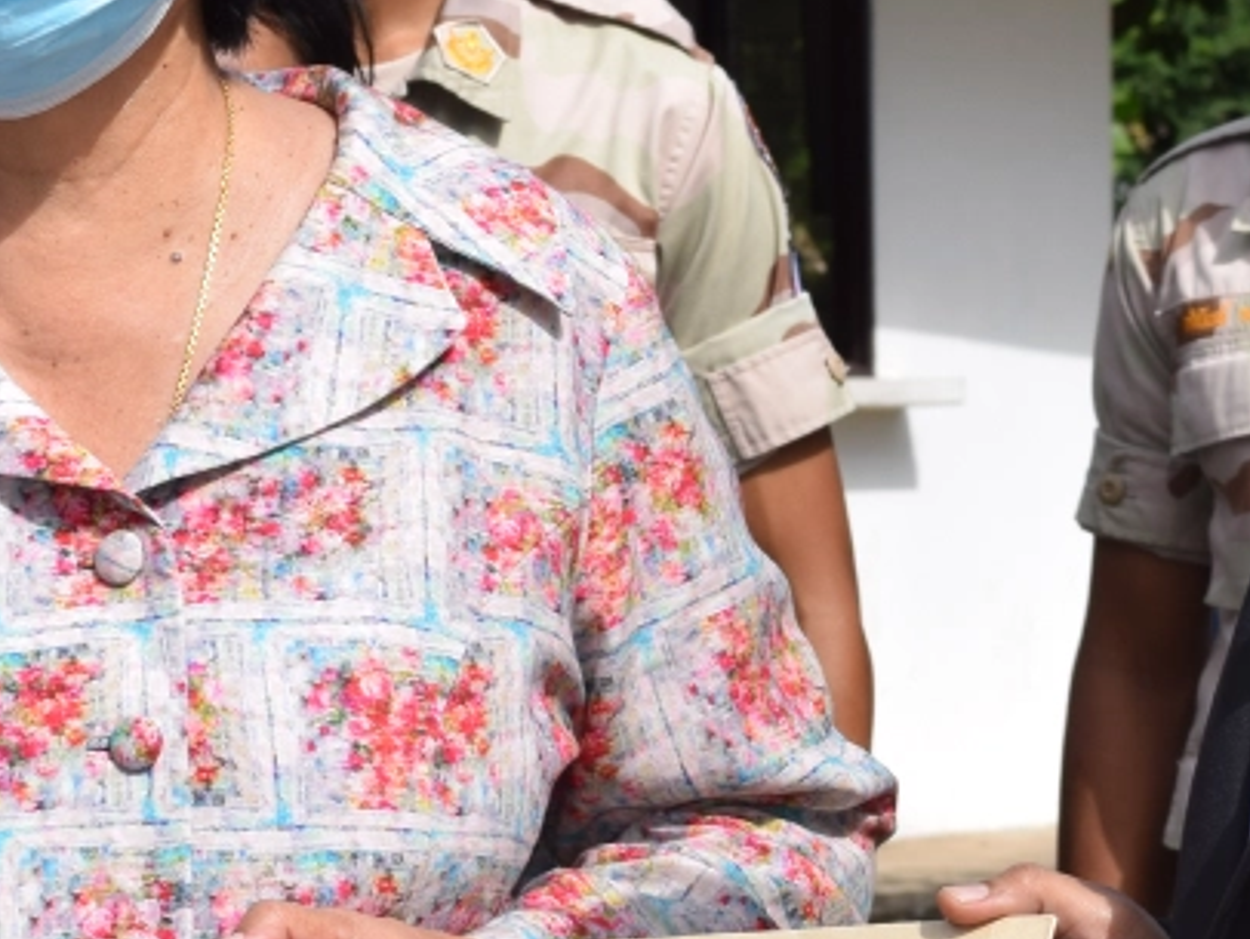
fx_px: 8081
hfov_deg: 8.8
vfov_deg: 6.6
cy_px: 611
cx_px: 548
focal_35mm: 224
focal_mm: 45
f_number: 13
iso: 100
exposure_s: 1/200
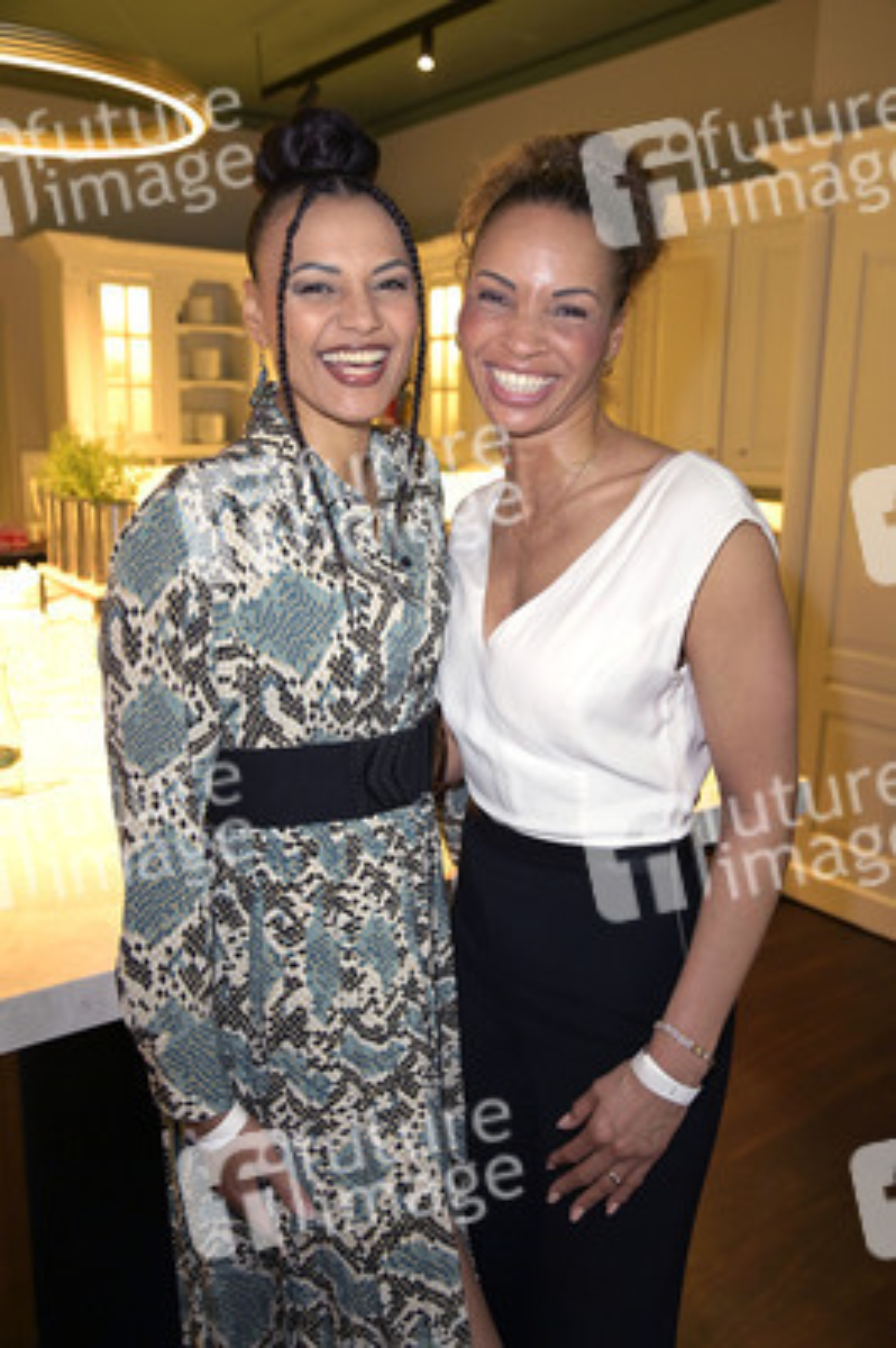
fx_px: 1122
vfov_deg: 62.0
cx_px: 448
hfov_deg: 43.5
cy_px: 674
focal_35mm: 30
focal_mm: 30
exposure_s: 1/50
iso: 2000
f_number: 4
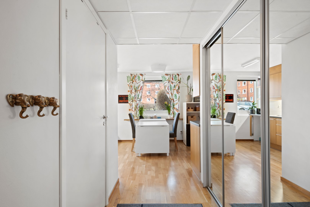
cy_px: 104
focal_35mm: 17
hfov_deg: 93.3
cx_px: 155
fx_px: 146
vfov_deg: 70.4
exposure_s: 13
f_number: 11
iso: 100
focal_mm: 17
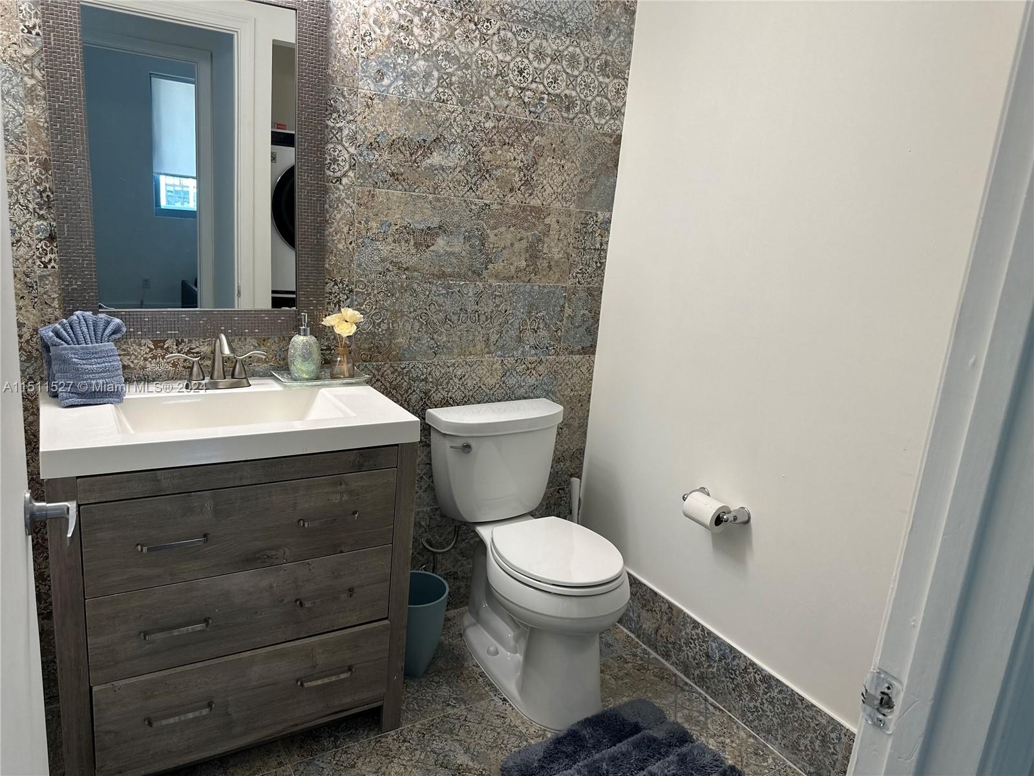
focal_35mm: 24
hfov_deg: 71.6
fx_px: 717
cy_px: 388
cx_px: 517
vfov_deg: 56.8
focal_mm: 6.86
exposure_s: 1/60
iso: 125
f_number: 1.78
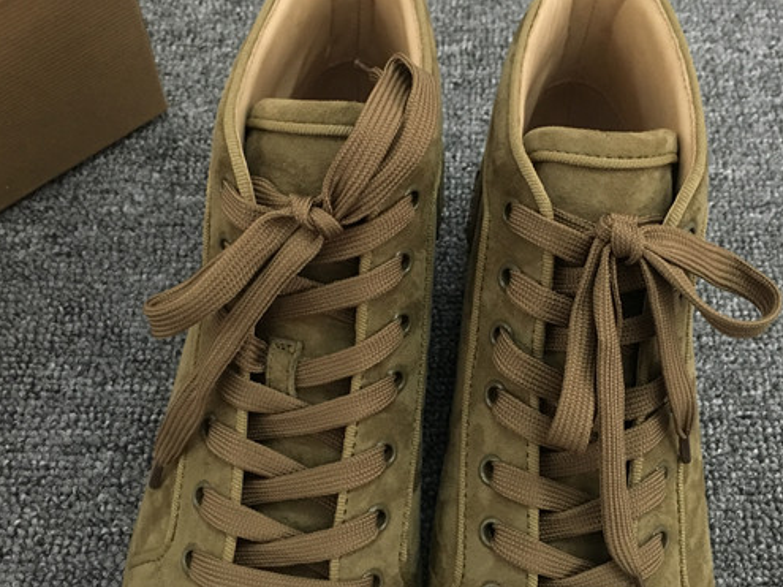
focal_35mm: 41
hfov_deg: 45.7
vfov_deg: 35.1
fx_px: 927
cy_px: 287
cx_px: 446
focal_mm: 4.15
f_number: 2.2
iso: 200
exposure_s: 1/17
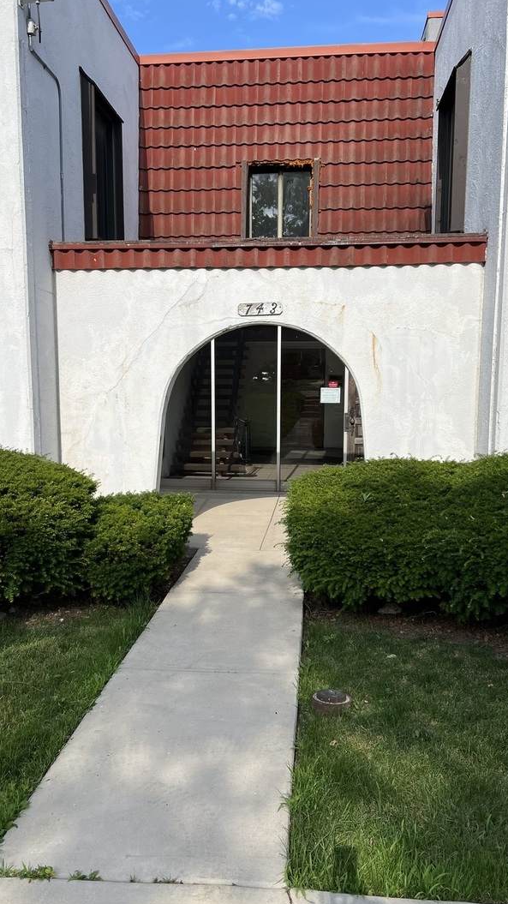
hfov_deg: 40.2
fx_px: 695
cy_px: 458
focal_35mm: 29
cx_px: 250
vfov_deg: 66.1
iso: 50
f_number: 1.5
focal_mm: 5.7
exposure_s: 1/3704
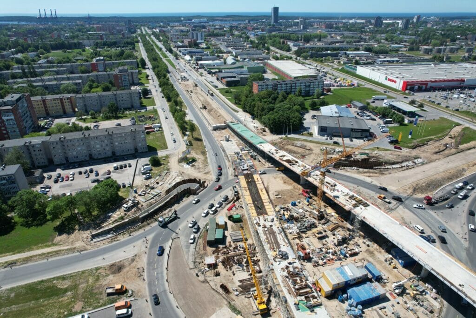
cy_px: 159
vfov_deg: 57.2
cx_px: 238
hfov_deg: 78.6
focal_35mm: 22
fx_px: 291
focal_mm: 8.38
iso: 100
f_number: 2.8
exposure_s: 1/1600
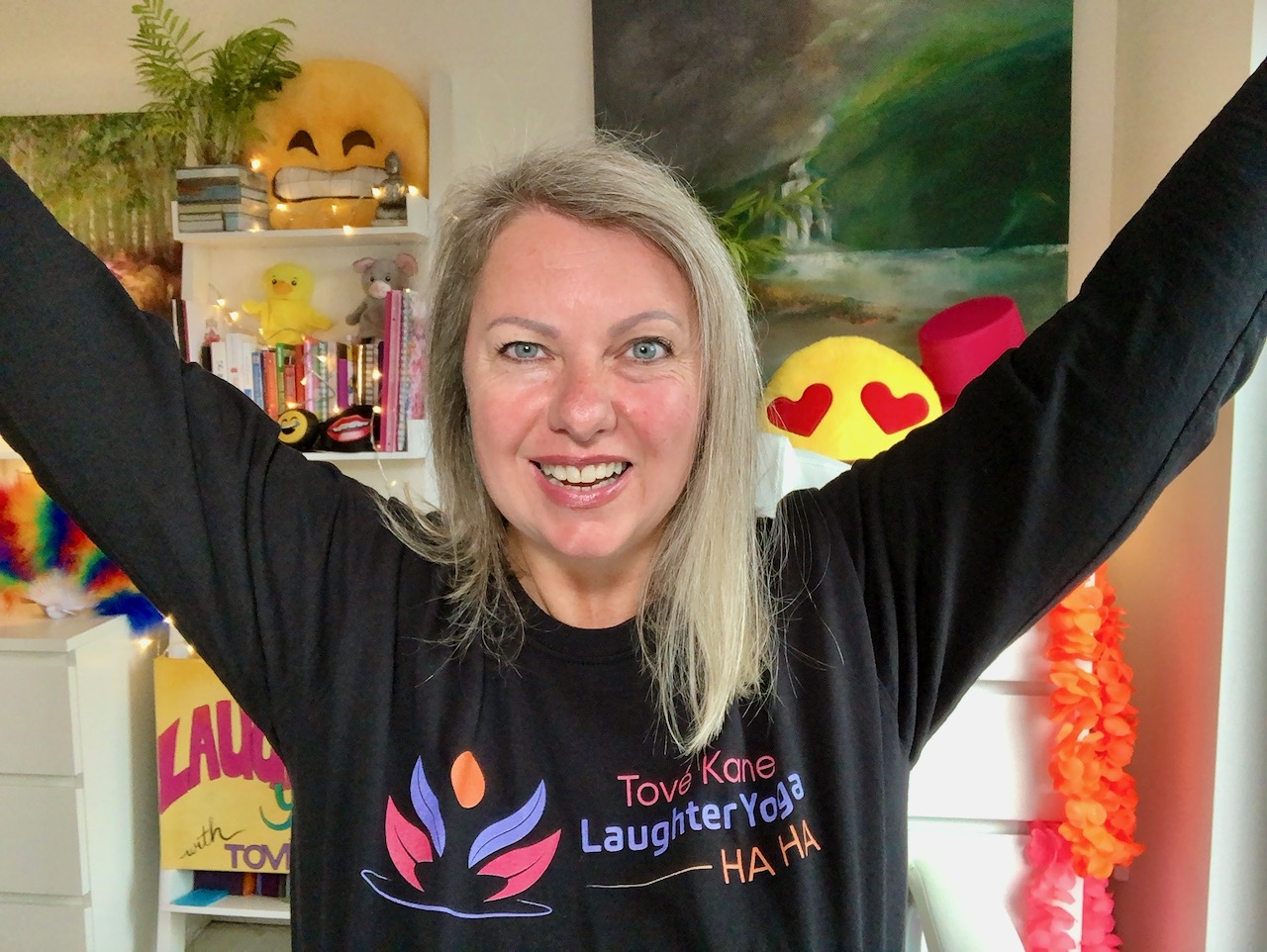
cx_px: 634
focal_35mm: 32
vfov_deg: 44.2
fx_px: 1172
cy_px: 476
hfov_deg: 56.8
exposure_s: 1/120
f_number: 2.2
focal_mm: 2.87
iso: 100
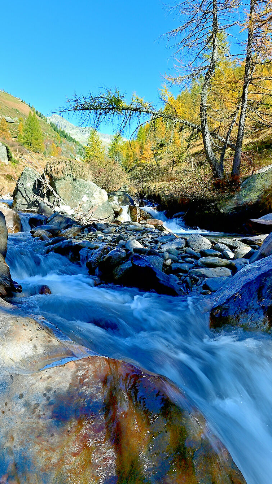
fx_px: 385
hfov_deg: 38.7
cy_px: 213
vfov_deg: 64.1
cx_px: 107
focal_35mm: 30
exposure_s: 1/20
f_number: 10
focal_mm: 16
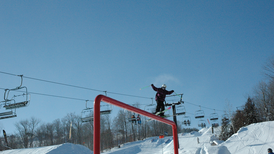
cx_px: 136
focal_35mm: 50
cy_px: 69
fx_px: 360
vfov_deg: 24.2
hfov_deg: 41.7
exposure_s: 1/3200
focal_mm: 31
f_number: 11
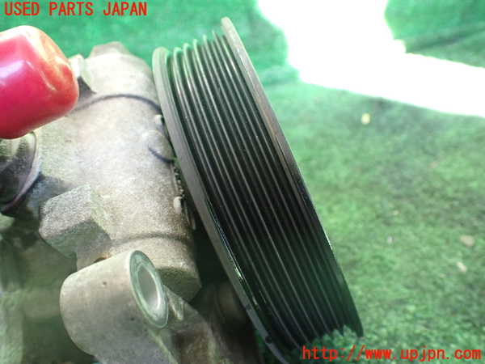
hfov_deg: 60.0
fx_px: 420
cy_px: 182
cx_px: 242
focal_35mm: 30
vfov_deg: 46.8
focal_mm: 5.4
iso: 800
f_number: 2.3
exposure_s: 1/125
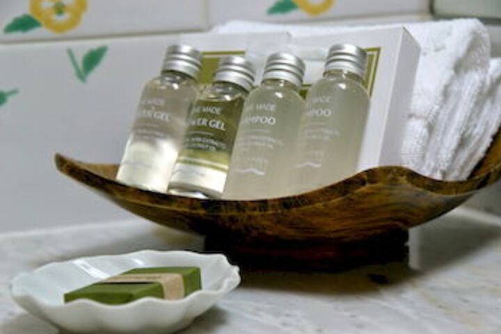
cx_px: 250
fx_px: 1628
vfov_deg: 11.7
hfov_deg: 17.5
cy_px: 167
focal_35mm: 117
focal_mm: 78
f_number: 7.1
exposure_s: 1/10
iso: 400
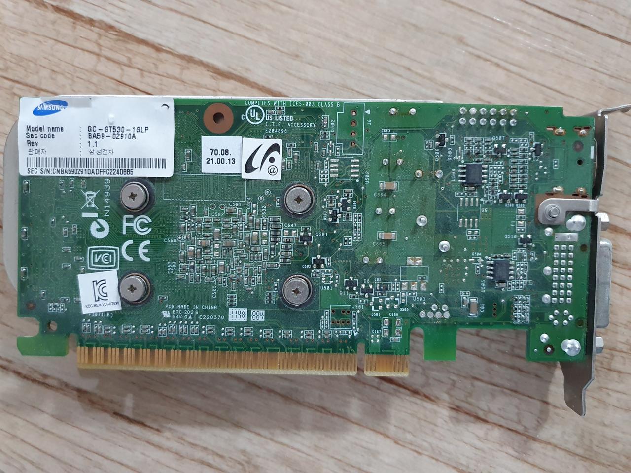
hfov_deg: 67.3
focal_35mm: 26
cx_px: 316
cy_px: 236
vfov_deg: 53.1
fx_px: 474
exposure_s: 1/40
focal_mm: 4.32
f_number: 1.5
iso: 500
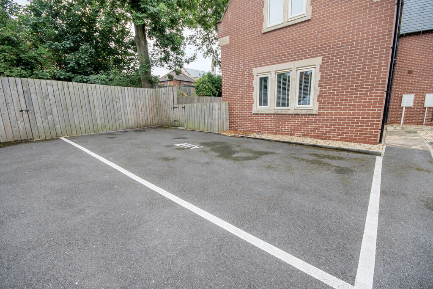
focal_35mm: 15
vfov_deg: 77.3
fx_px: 180
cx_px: 216
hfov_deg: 100.4
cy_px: 144
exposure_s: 1/30
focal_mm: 10
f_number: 8
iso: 100
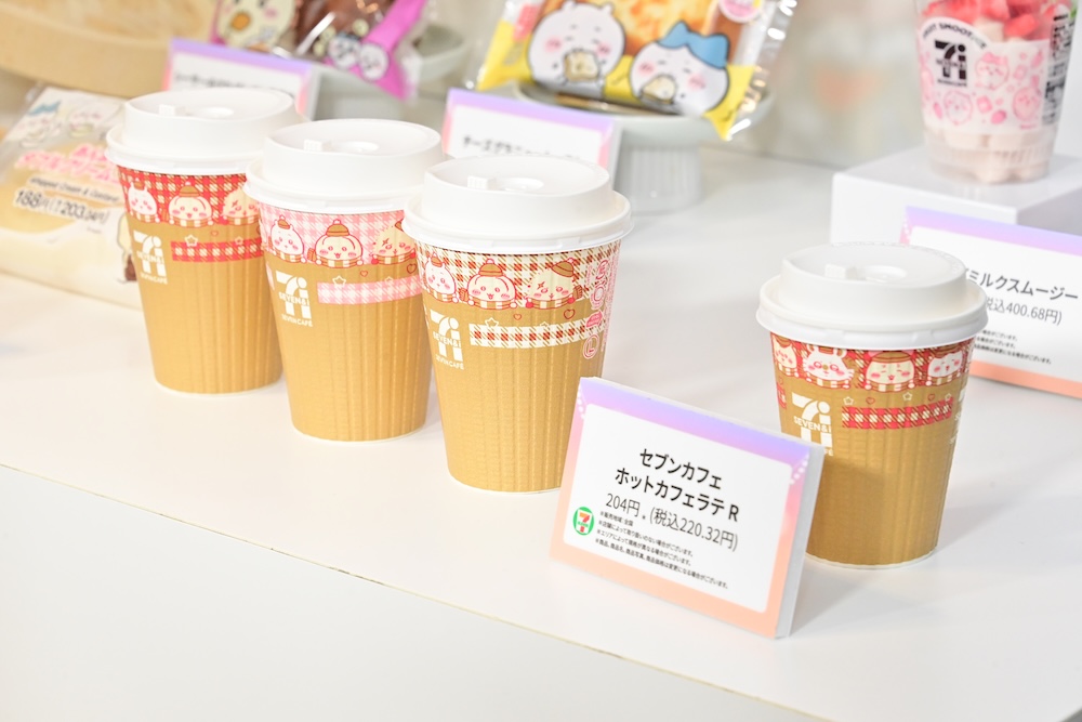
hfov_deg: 19.5
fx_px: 3156
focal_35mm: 105
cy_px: 361
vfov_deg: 13.0
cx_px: 541
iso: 6400
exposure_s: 1/200
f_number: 10
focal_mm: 105
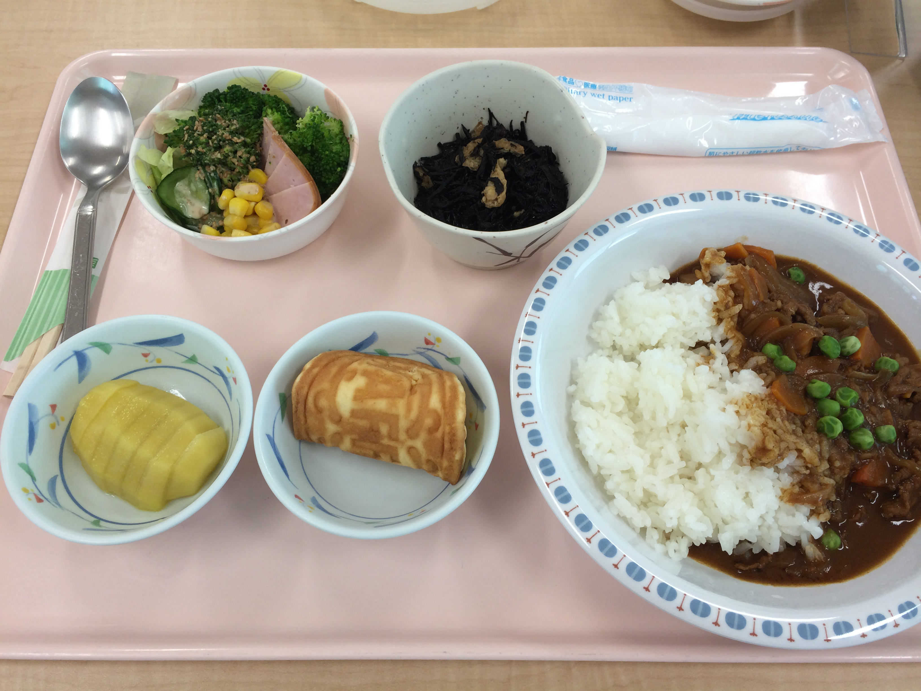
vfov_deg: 46.8
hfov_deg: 60.0
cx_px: 460
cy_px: 346
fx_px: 798
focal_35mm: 30
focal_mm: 4.12
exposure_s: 1/60
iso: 50
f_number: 2.2
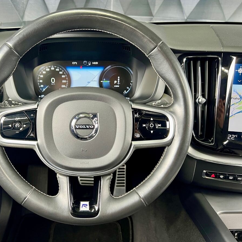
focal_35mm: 31
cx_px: 84
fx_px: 245
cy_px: 120
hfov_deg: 51.7
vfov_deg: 52.5
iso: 200
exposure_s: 1/50
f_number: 1.5
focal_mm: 5.7
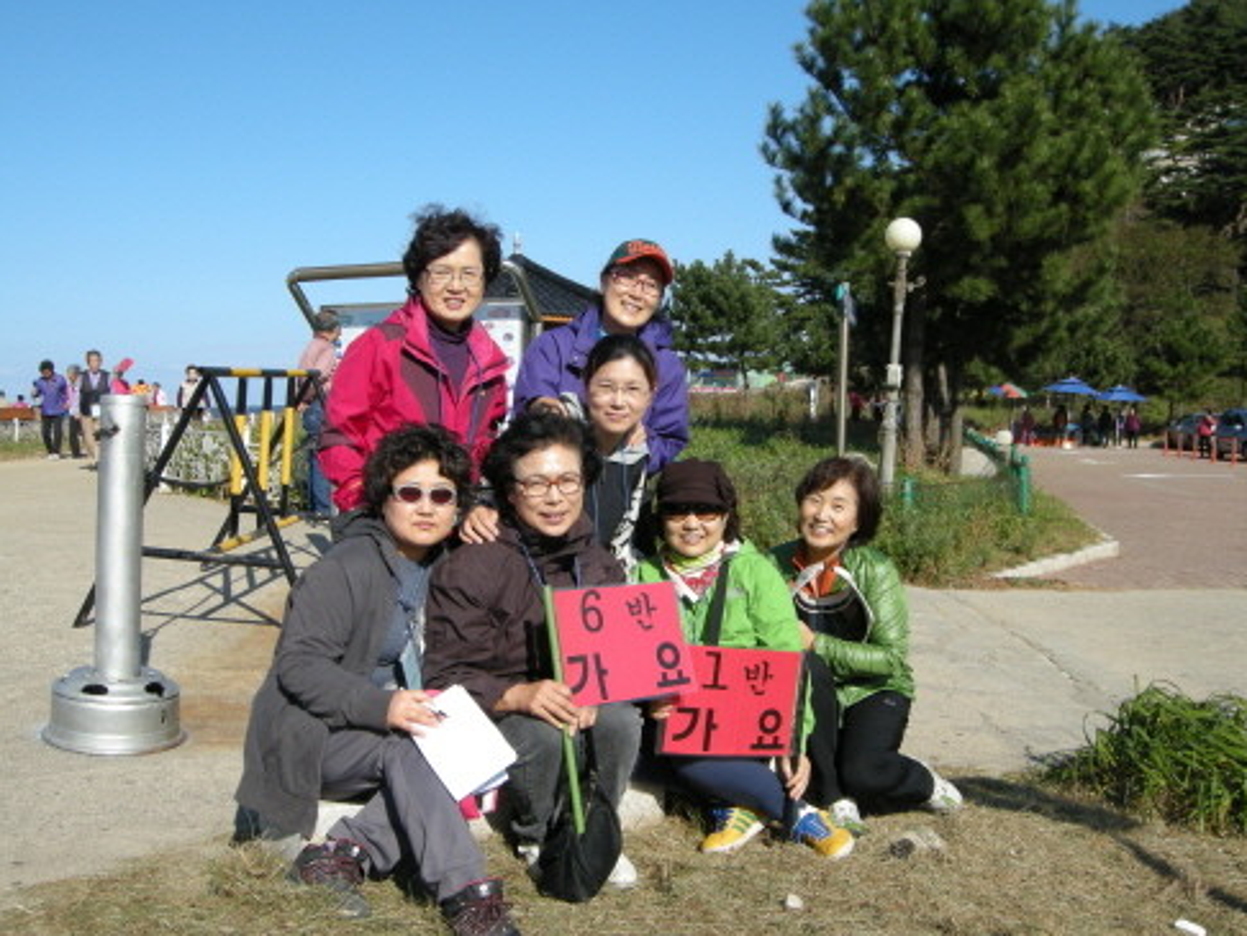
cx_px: 636
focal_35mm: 36
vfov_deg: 39.7
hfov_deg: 51.3
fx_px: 1297
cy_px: 473
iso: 64
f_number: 6.1
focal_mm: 7.5
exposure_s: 1/242
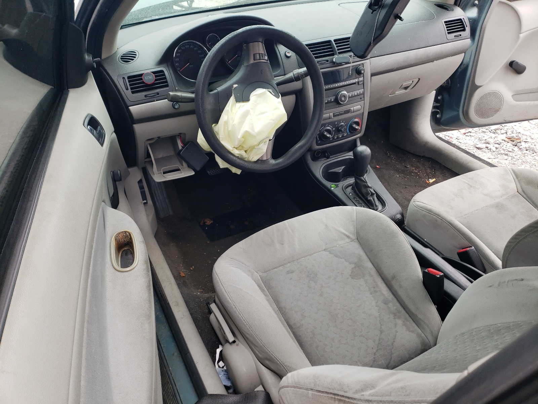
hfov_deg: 67.3
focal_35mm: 26
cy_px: 202
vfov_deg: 53.1
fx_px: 404
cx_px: 269
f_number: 1.5
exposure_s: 1/192
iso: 50
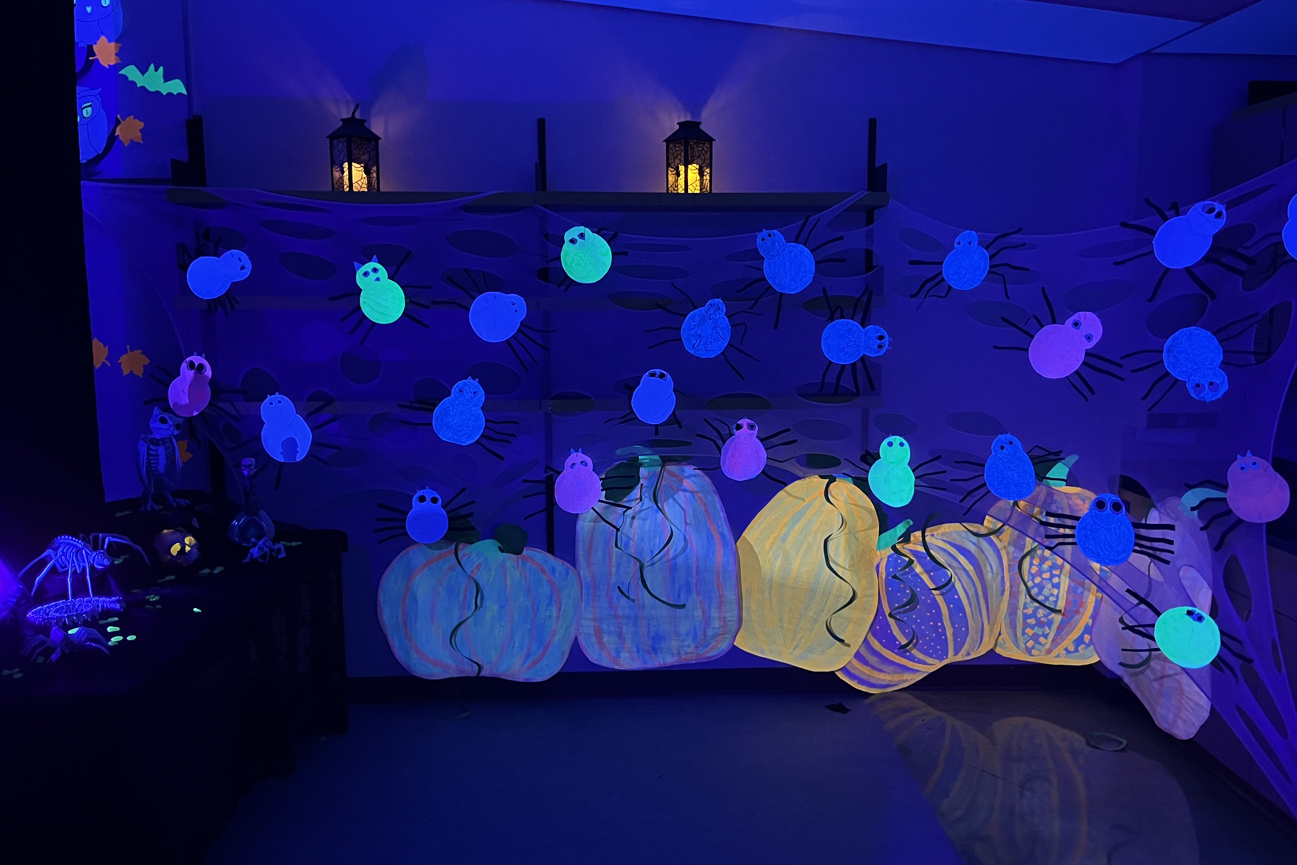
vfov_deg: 46.4
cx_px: 670
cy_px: 429
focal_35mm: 28
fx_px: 1009
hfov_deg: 65.5
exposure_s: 1/30
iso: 800
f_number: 1.6
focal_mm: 5.1
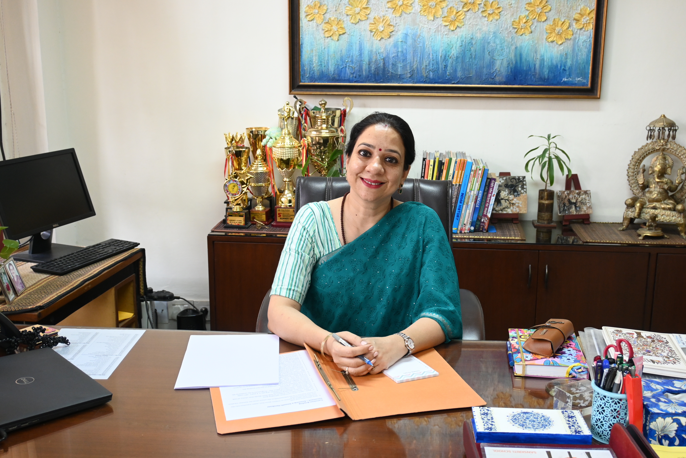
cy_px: 229
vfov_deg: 33.6
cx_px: 343
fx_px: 757
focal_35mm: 40
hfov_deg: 48.7
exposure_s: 1/40
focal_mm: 26.5
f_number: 4.5
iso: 1000
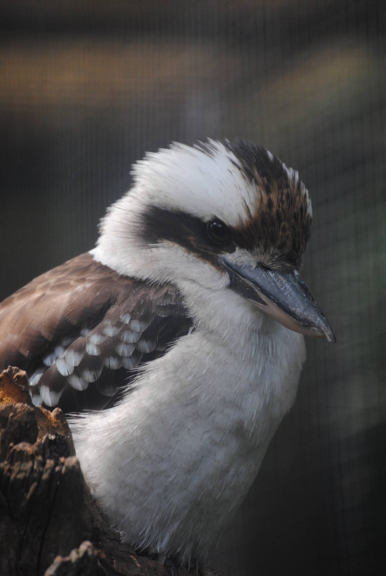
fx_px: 4450
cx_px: 193
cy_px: 288
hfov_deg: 5.0
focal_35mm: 278
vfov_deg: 7.4
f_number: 5.6
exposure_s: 1/500
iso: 450
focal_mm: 185
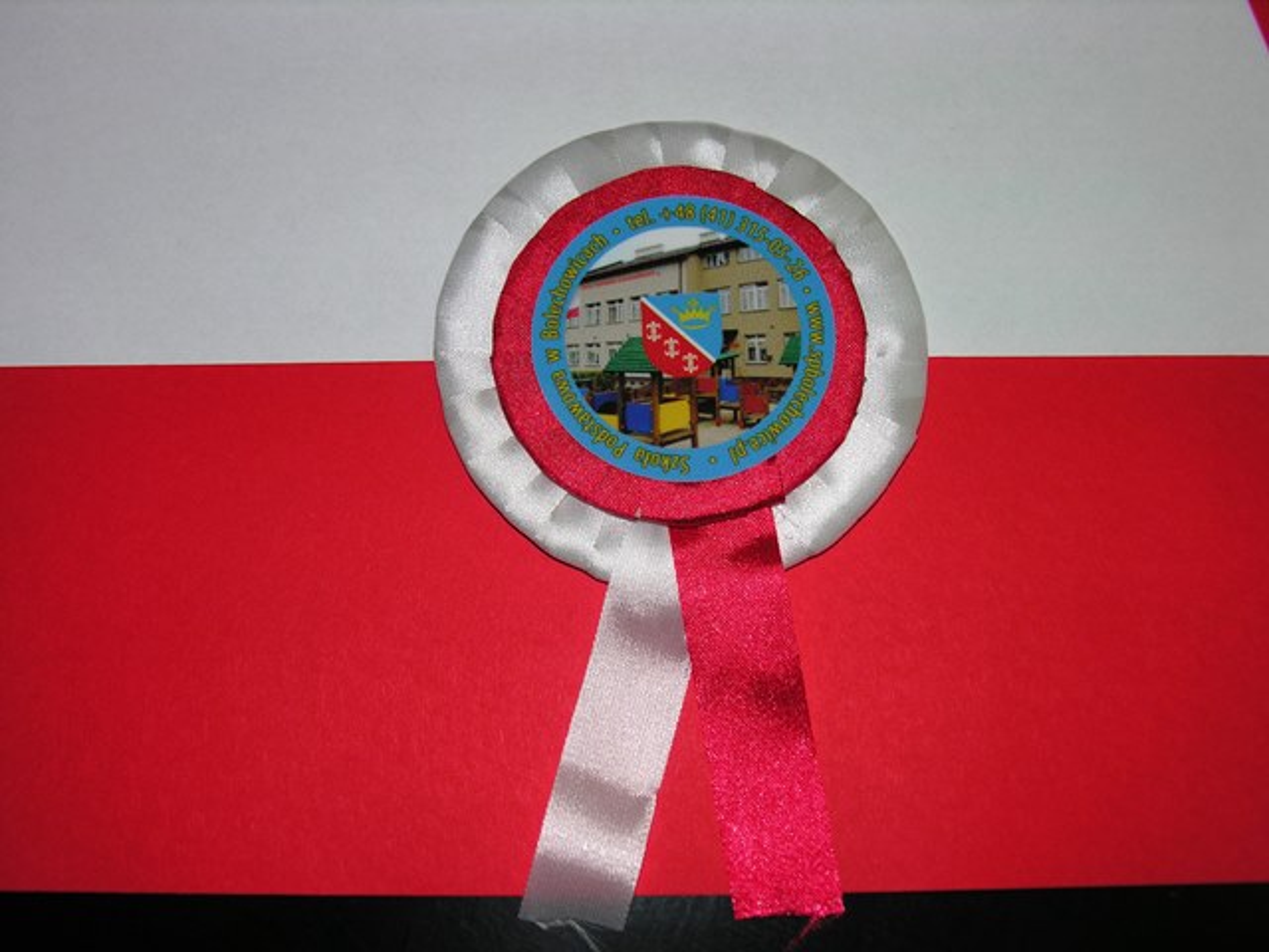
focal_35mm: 43
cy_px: 476
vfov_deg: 33.6
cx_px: 634
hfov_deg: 43.9
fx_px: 1576
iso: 50
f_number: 2.9
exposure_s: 1/60.1
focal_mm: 11
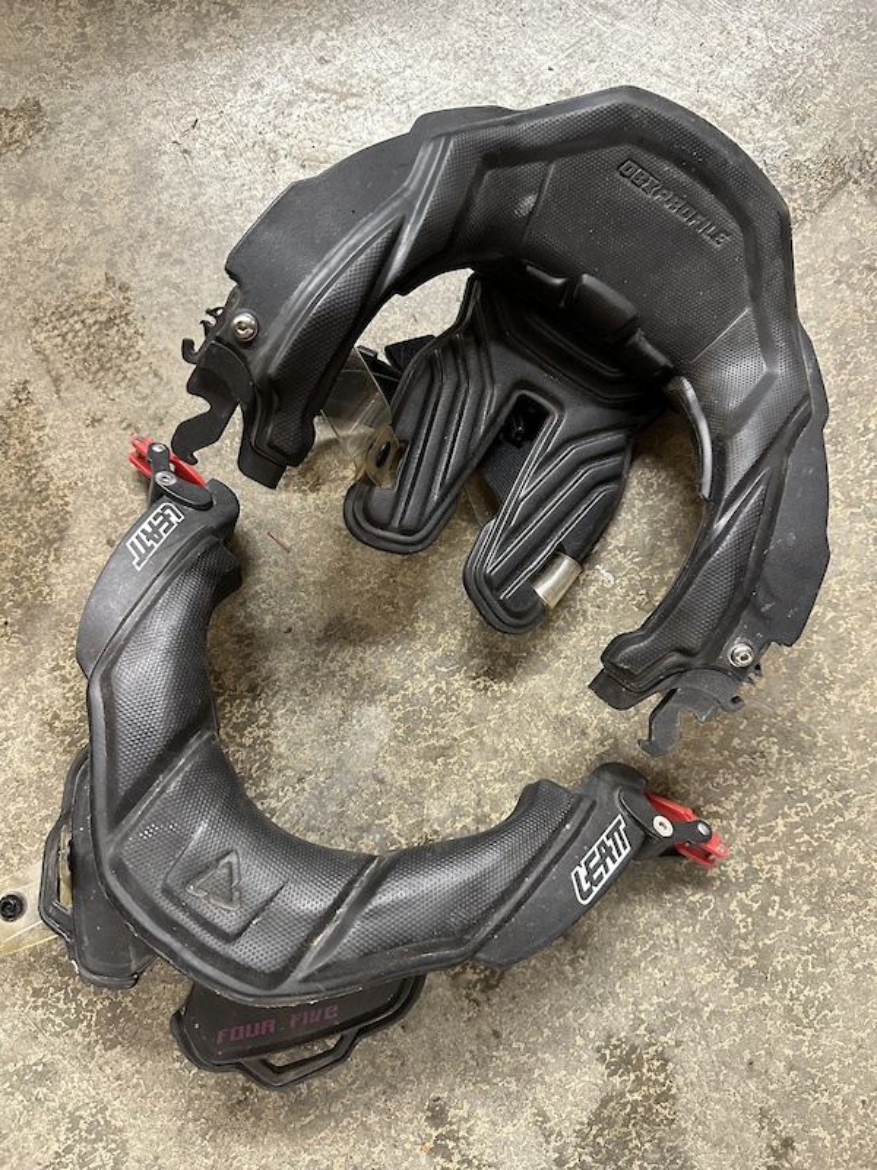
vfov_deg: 71.6
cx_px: 438
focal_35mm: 24
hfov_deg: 56.8
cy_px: 585
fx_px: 811
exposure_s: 1/60
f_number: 1.78
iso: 500
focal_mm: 6.86
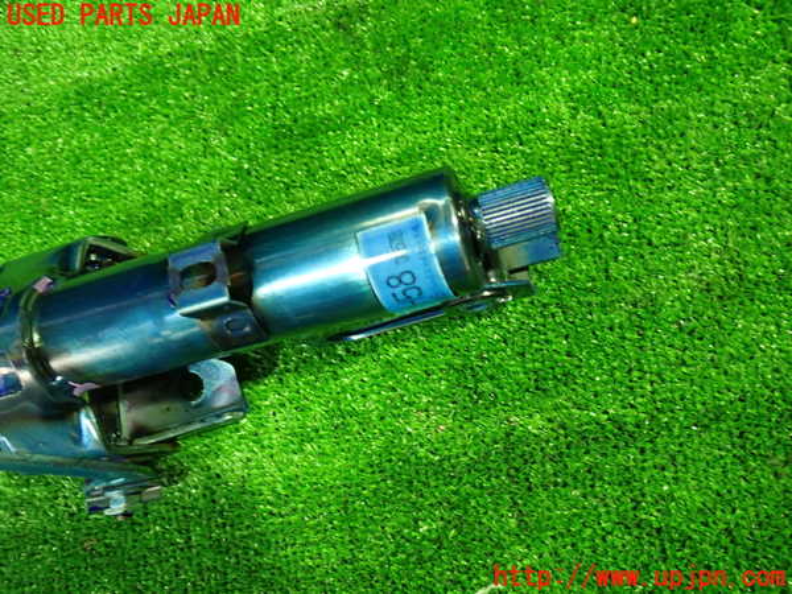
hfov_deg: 60.0
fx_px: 686
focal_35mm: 30
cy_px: 297
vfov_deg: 46.8
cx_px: 396
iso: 800
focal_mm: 5.4
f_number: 2.3
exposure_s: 1/30
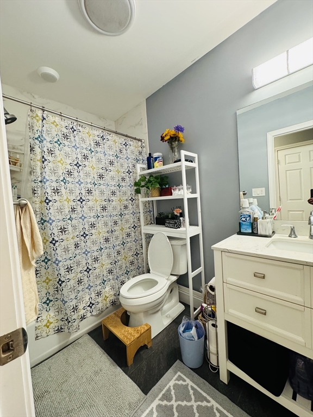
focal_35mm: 14
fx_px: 169
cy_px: 208
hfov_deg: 85.7
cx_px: 156
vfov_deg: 102.1
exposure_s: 1/60
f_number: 2.2
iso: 400
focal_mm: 2.22
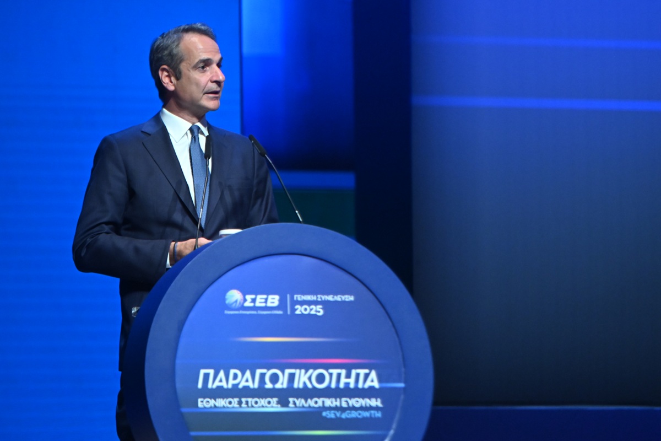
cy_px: 220
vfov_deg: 6.1
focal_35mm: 225
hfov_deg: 9.1
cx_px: 330
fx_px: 4131
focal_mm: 150
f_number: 2.8
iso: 2500
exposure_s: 1/320
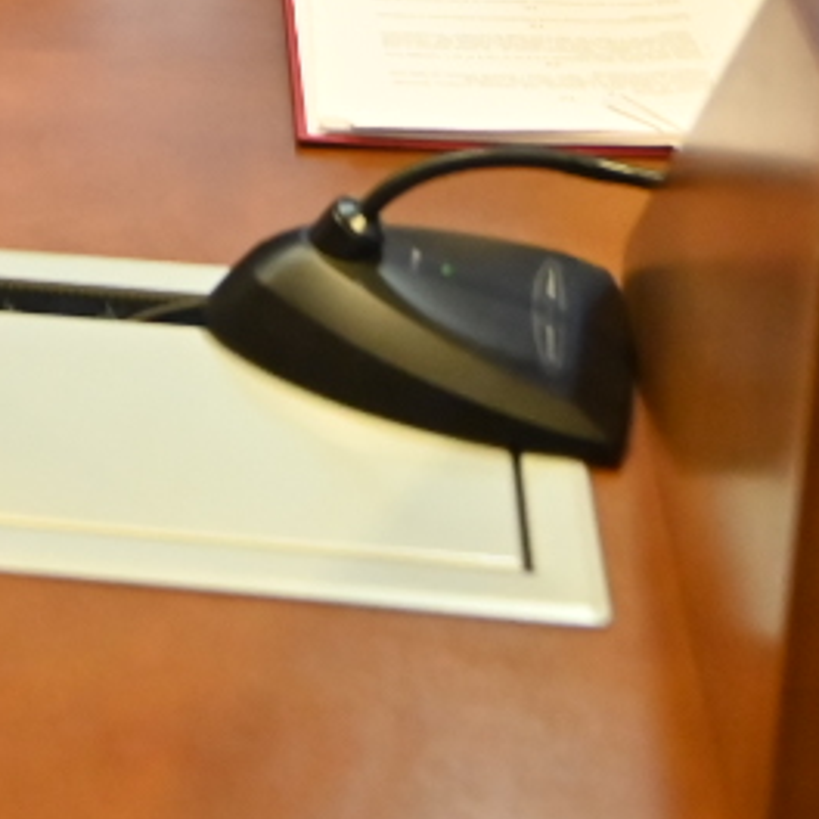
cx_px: 214
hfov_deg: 23.5
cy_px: -428
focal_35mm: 73
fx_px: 1954
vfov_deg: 20.2
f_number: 2.8
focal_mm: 14
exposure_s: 1/400
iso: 2800
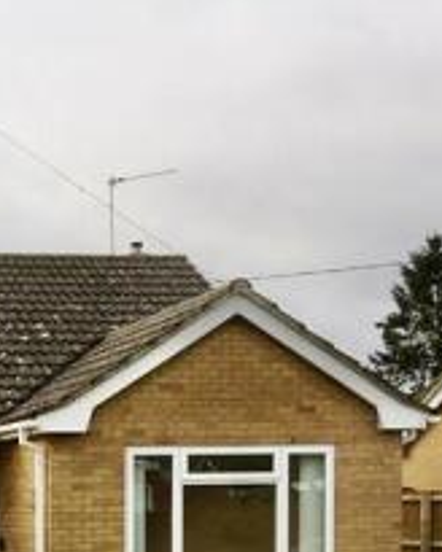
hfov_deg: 19.5
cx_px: -141
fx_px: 1177
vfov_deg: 24.9
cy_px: 580
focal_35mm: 72
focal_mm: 16
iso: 100
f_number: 8
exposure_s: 1/100
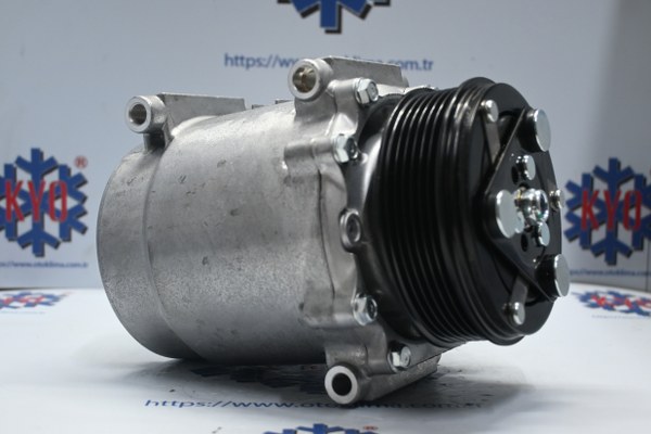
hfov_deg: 37.9
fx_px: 949
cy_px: 217
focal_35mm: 52
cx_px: 326
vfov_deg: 25.8
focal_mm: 35
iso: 1000
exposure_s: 1/60
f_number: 5.3
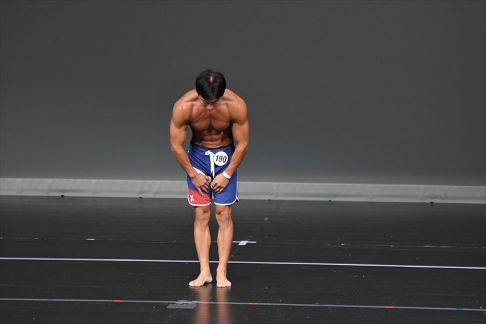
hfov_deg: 6.0
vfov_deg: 4.0
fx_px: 4655
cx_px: 243
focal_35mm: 345
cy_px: 162
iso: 4000
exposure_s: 1/400
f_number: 5.6
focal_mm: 230
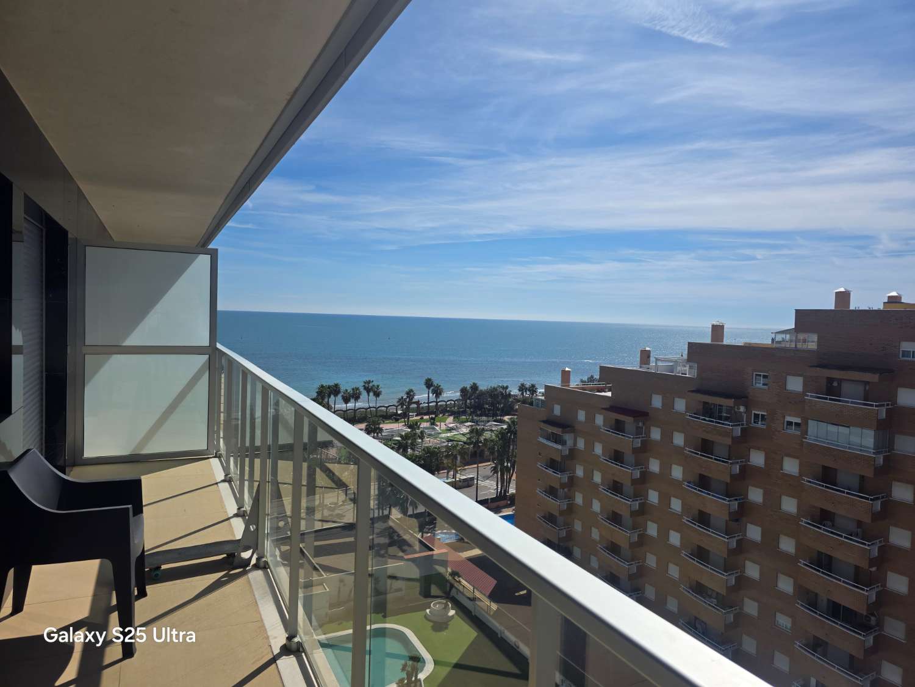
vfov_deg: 58.9
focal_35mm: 23
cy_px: 344
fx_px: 608
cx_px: 458
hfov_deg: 73.9
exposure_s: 1/7944
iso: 50
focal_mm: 6.3
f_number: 1.7
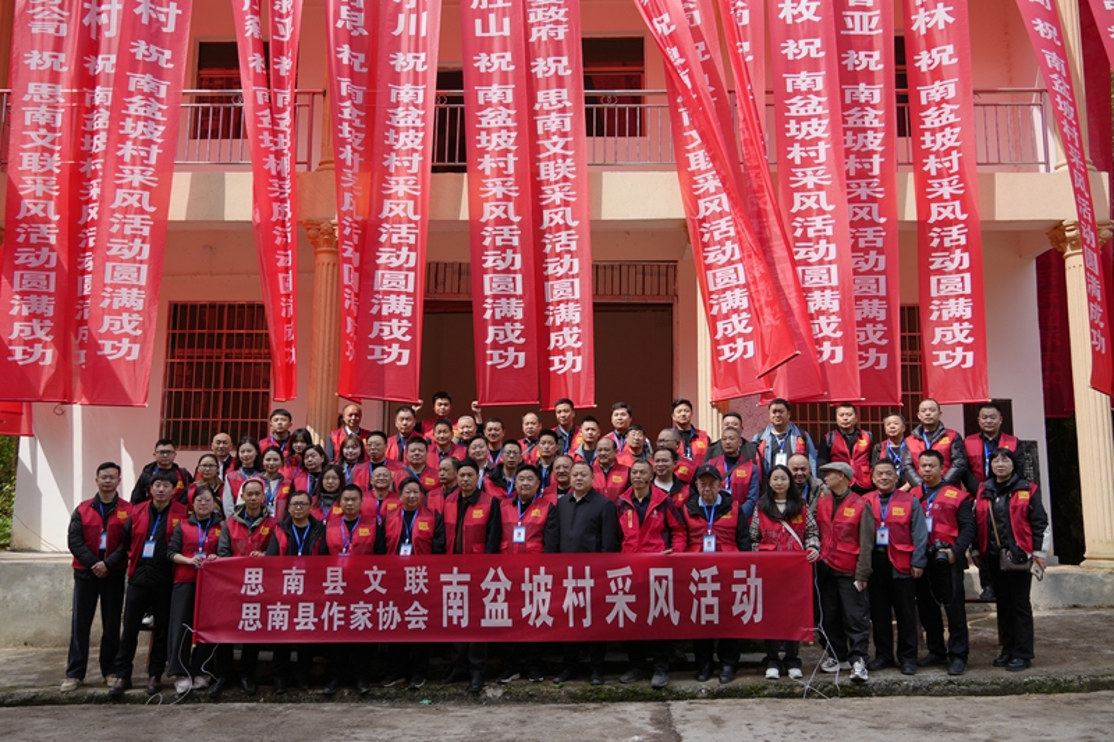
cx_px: 557
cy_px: 371
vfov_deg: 43.6
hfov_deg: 61.9
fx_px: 928
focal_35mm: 30
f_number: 4.5
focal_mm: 20
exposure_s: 1/640
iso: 100
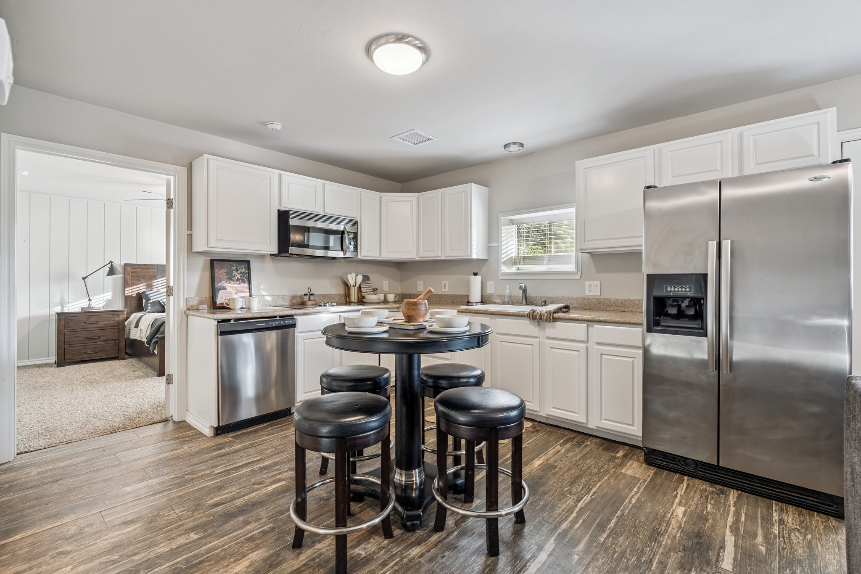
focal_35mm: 16
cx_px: 430
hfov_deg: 96.7
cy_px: 287
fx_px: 383
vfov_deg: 73.7
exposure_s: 1/15
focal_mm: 16
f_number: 7.1
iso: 200
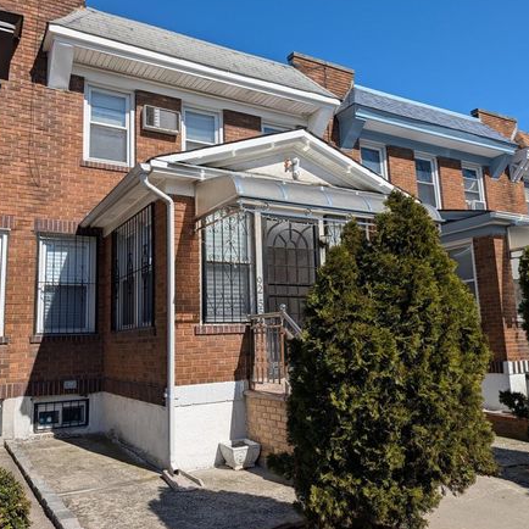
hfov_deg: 55.6
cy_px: 263
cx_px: 246
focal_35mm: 29
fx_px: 501
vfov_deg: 55.6
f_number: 1.68
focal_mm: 6.9
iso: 23
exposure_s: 1/1715
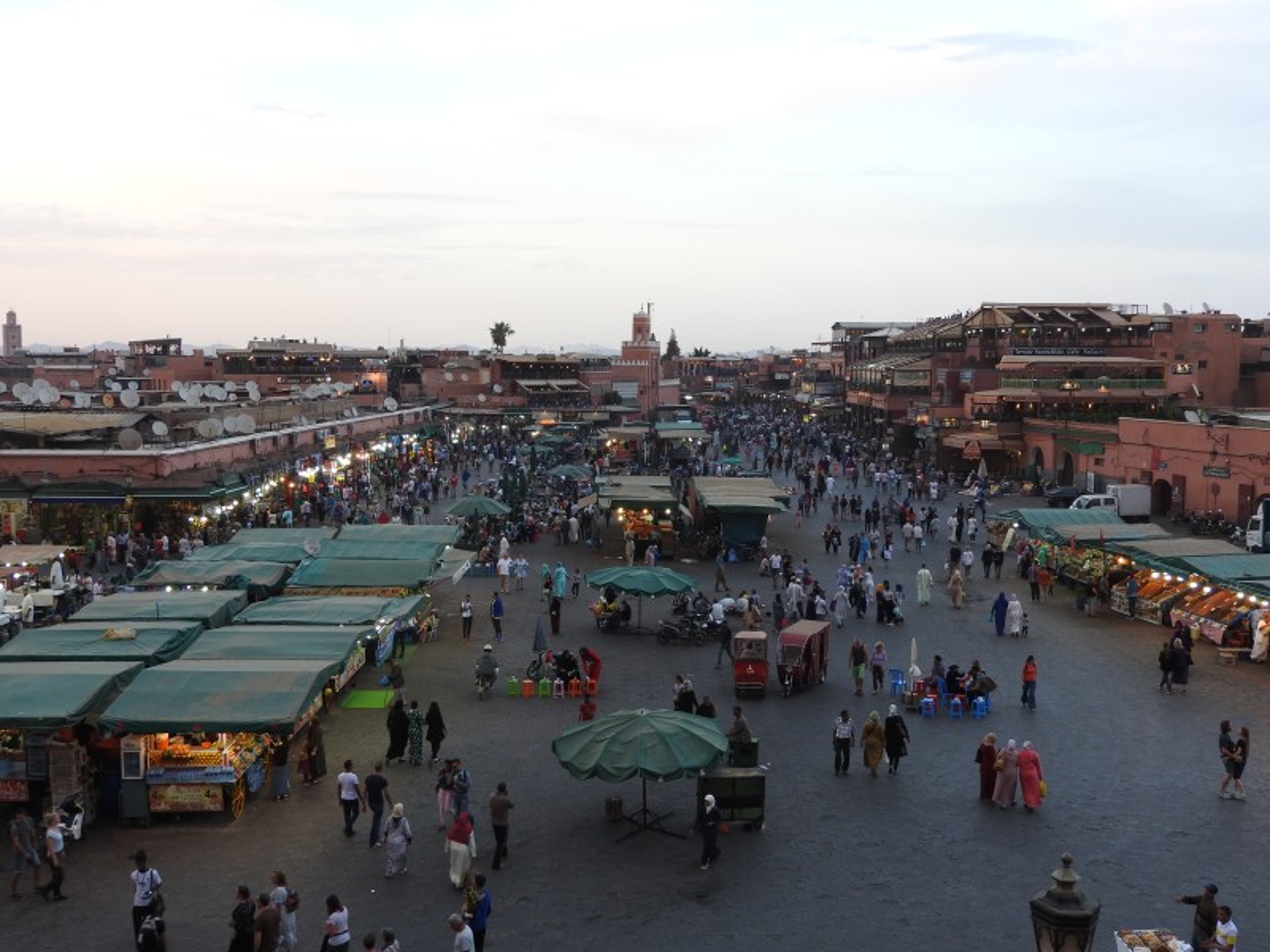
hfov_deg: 52.6
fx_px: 1284
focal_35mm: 35
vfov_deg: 40.7
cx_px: 635
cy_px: 476
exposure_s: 1/30
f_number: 3.8
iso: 110
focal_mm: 6.3
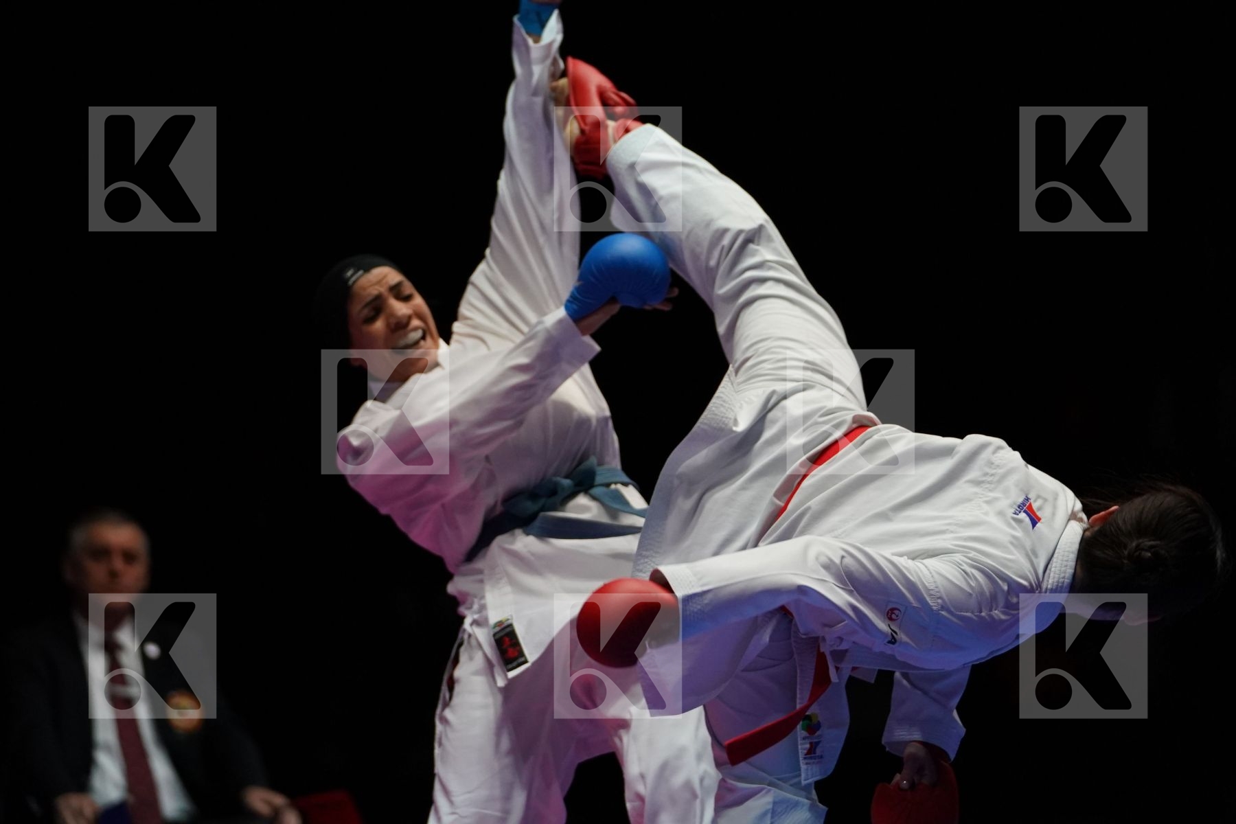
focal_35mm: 214
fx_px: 7347
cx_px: 618
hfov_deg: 9.6
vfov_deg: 6.4
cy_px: 412
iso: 2500
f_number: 2.8
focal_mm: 143
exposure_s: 1/1000
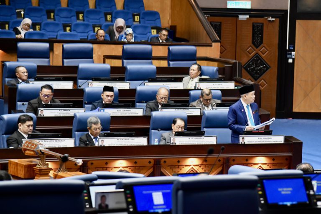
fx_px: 1070
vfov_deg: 11.4
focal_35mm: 120
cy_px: 107
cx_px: 160
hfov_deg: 17.1
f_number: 4
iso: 3200
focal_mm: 120
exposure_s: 1/100
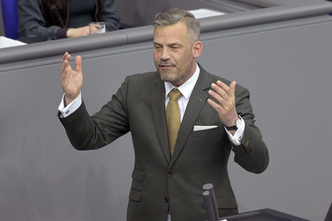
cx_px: 166
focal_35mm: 370
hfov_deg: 5.6
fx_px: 3410
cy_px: 110
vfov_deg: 3.7
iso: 5000
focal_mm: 370
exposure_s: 1/400
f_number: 5.6
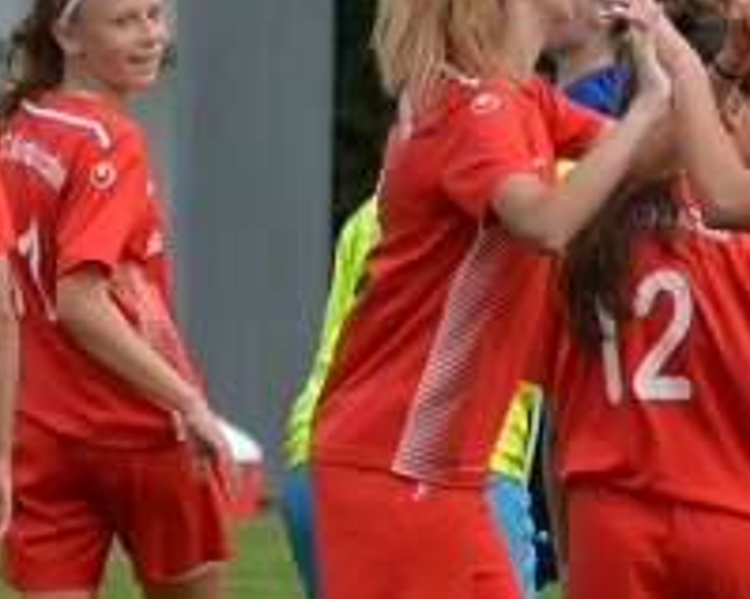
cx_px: 215
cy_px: 405
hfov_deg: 1.8
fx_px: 24294
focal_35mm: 1095
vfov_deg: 1.4
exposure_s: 1/1250
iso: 400
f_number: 5.3
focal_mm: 240
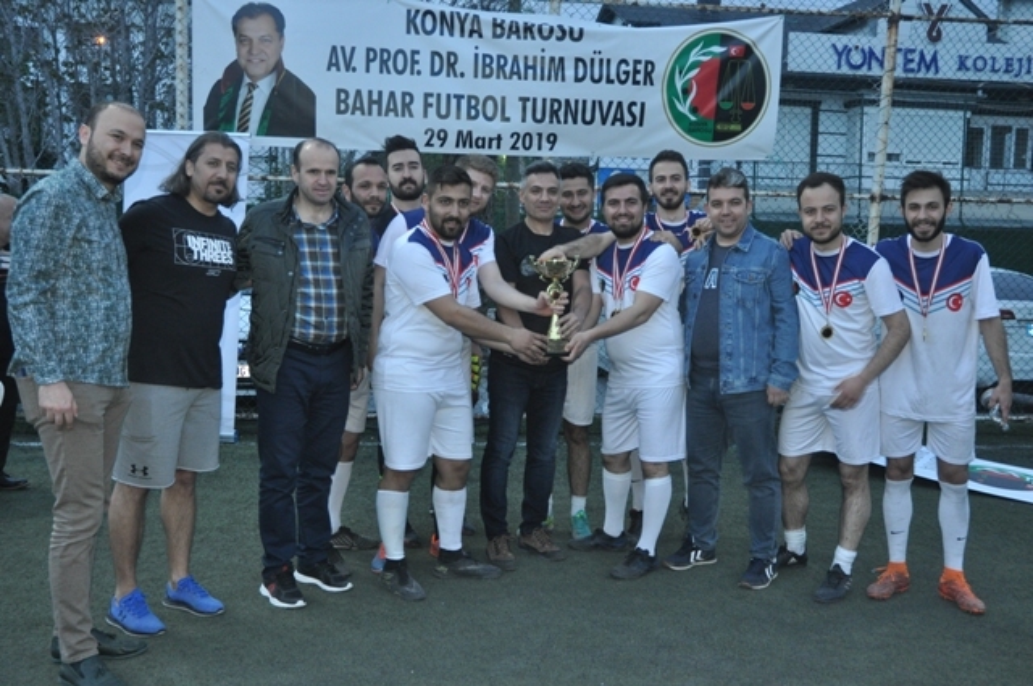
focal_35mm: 38
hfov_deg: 51.3
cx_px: 516
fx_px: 1075
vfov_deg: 35.4
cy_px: 343
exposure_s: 1/60
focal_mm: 25
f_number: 3.8
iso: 800
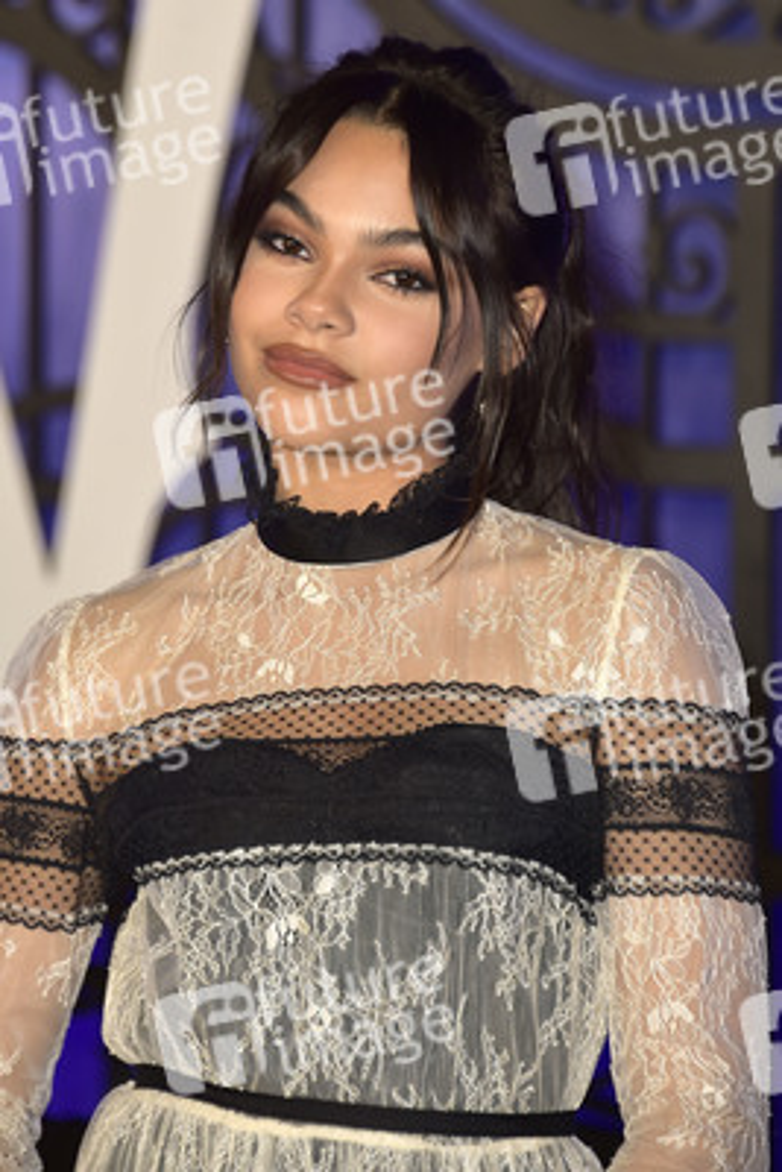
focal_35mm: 200
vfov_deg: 10.3
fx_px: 6511
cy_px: 586
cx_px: 391
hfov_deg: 6.9
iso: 800
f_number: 6.3
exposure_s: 1/250
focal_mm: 200
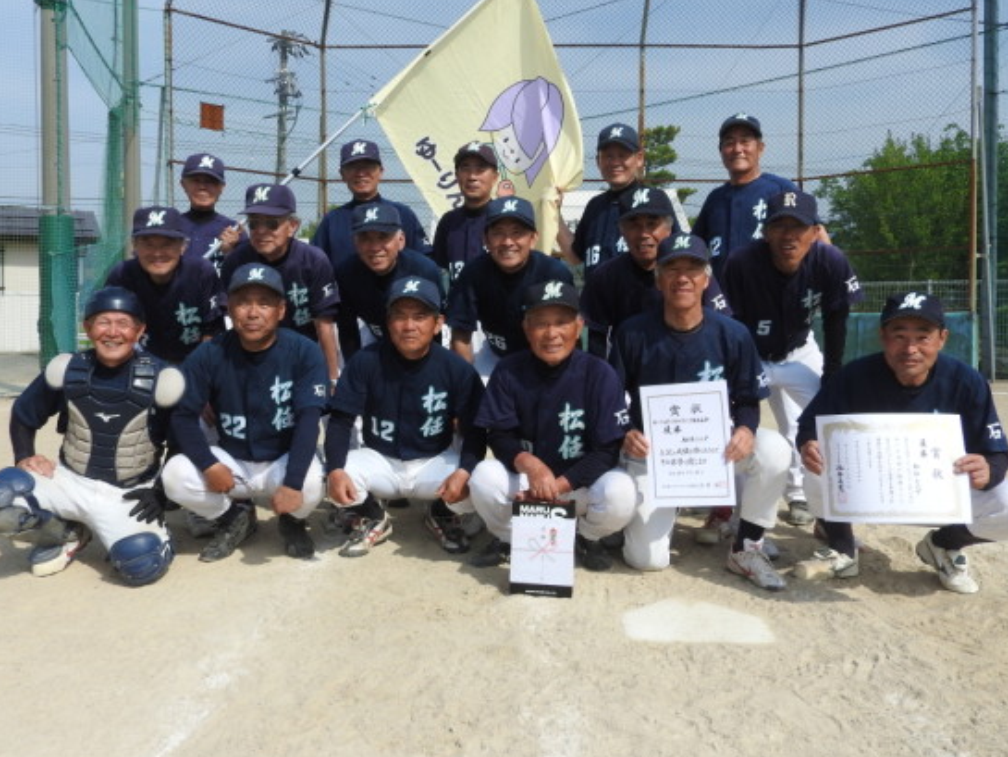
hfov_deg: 55.3
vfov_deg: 42.9
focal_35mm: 33
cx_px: 486
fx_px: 961
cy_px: 352
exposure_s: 1/1250
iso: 100
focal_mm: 5.4
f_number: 3.5
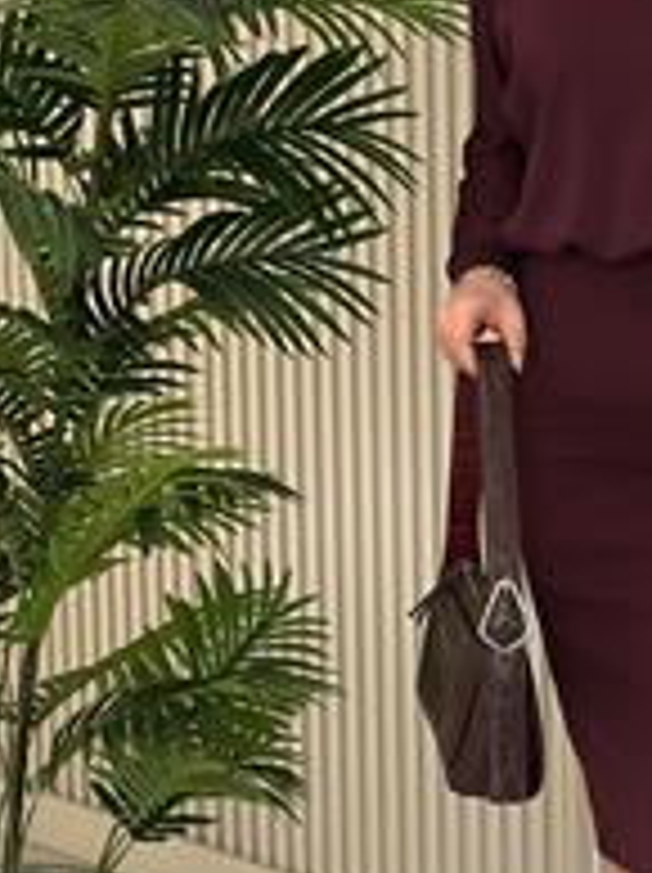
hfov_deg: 11.1
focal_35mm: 132
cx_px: 665
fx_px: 3322
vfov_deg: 14.9
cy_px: 263
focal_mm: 6.86
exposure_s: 1/340
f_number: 1.78
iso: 80
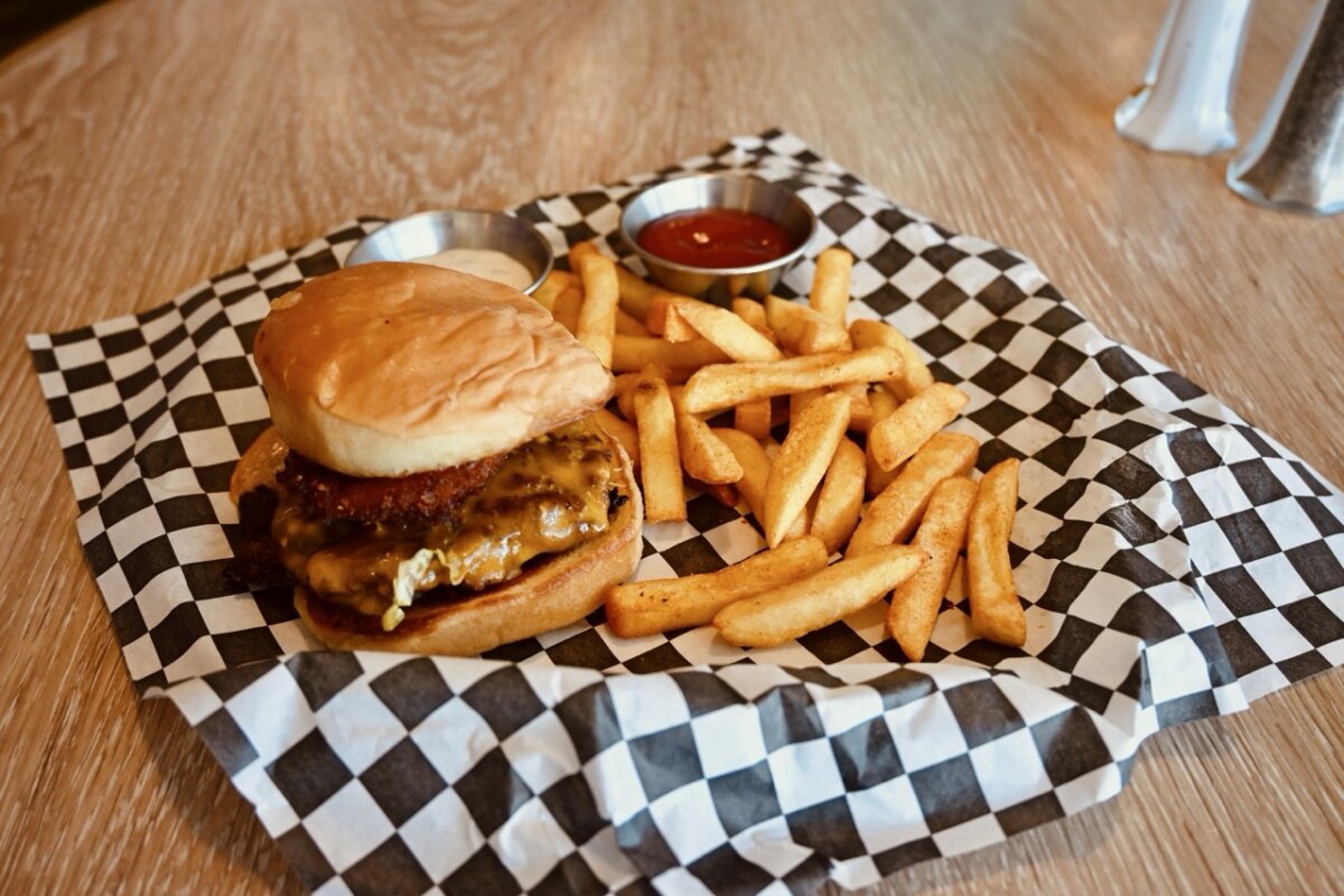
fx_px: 1176
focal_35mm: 32
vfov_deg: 41.7
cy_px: 448
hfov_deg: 59.5
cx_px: 672
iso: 720
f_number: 4
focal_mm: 21
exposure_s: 1/125
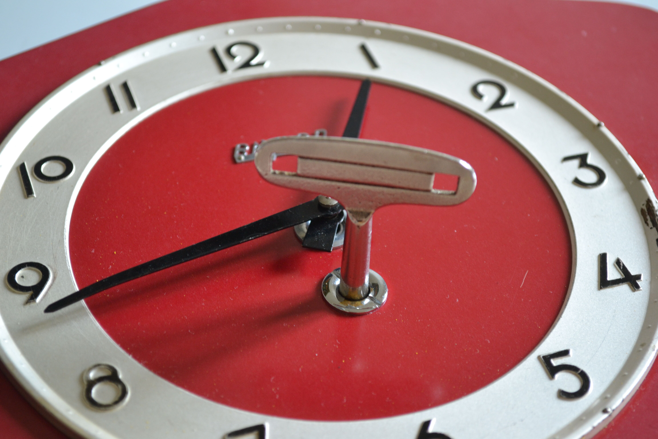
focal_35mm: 75
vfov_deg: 18.2
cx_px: 329
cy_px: 220
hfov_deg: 27.0
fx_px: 1371
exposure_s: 1/15
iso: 720
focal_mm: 50
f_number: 5.6
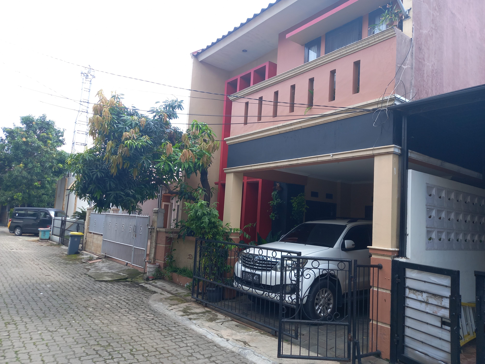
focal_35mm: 25
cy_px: 182
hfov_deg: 69.4
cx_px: 242
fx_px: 350
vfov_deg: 54.9
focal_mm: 4.6
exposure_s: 1/156
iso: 25
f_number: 2
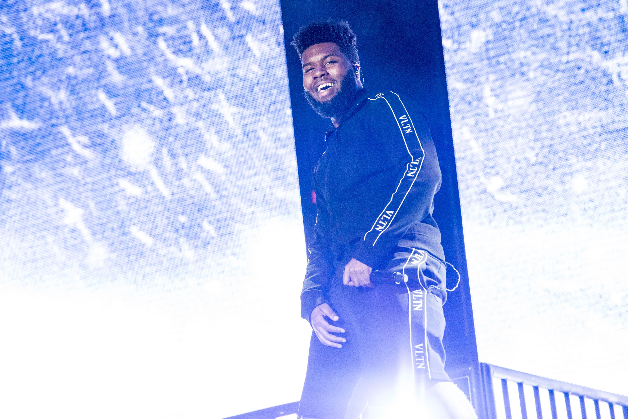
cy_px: 210
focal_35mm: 175
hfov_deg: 11.7
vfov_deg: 7.9
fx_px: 3053
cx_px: 314
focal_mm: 175
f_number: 4.5
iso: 3200
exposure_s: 1/500
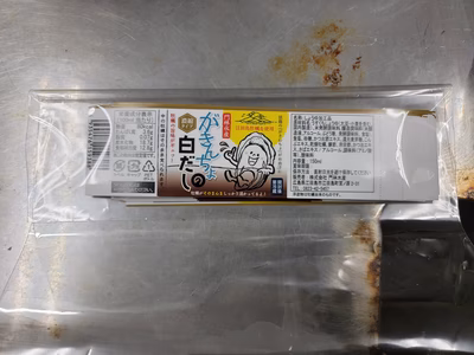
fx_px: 329
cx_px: 237
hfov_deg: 71.6
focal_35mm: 24
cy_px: 178
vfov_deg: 56.8
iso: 80
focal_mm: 6.7
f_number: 1.8
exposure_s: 1/119
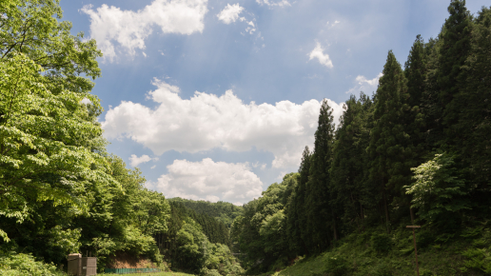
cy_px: 199
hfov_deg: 71.7
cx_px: 221
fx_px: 338
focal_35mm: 26
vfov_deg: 43.3
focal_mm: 16
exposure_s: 1/640
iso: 50
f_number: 5
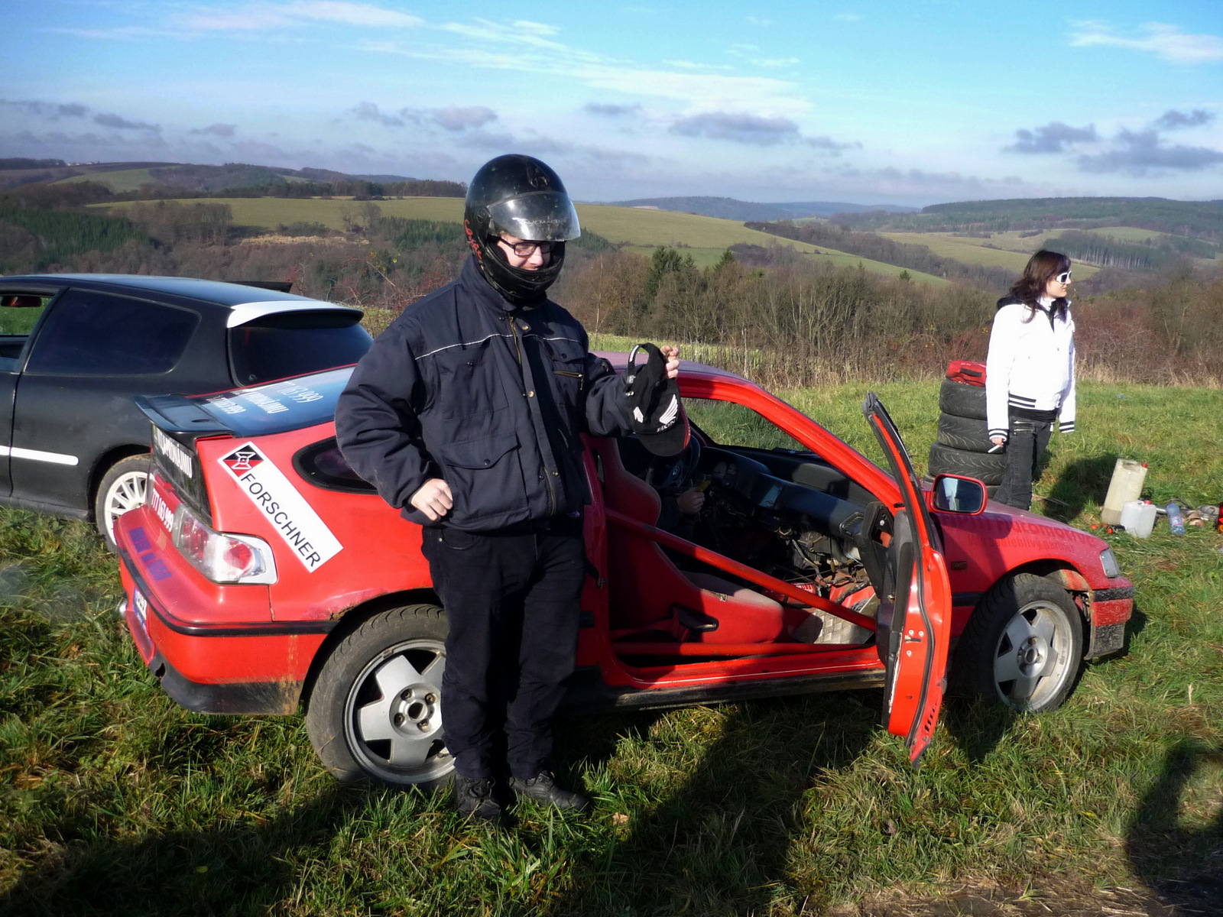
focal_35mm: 33
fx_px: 1166
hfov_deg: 55.4
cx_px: 612
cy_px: 458
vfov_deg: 42.9
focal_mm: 5.5
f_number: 8
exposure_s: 1/200
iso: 200
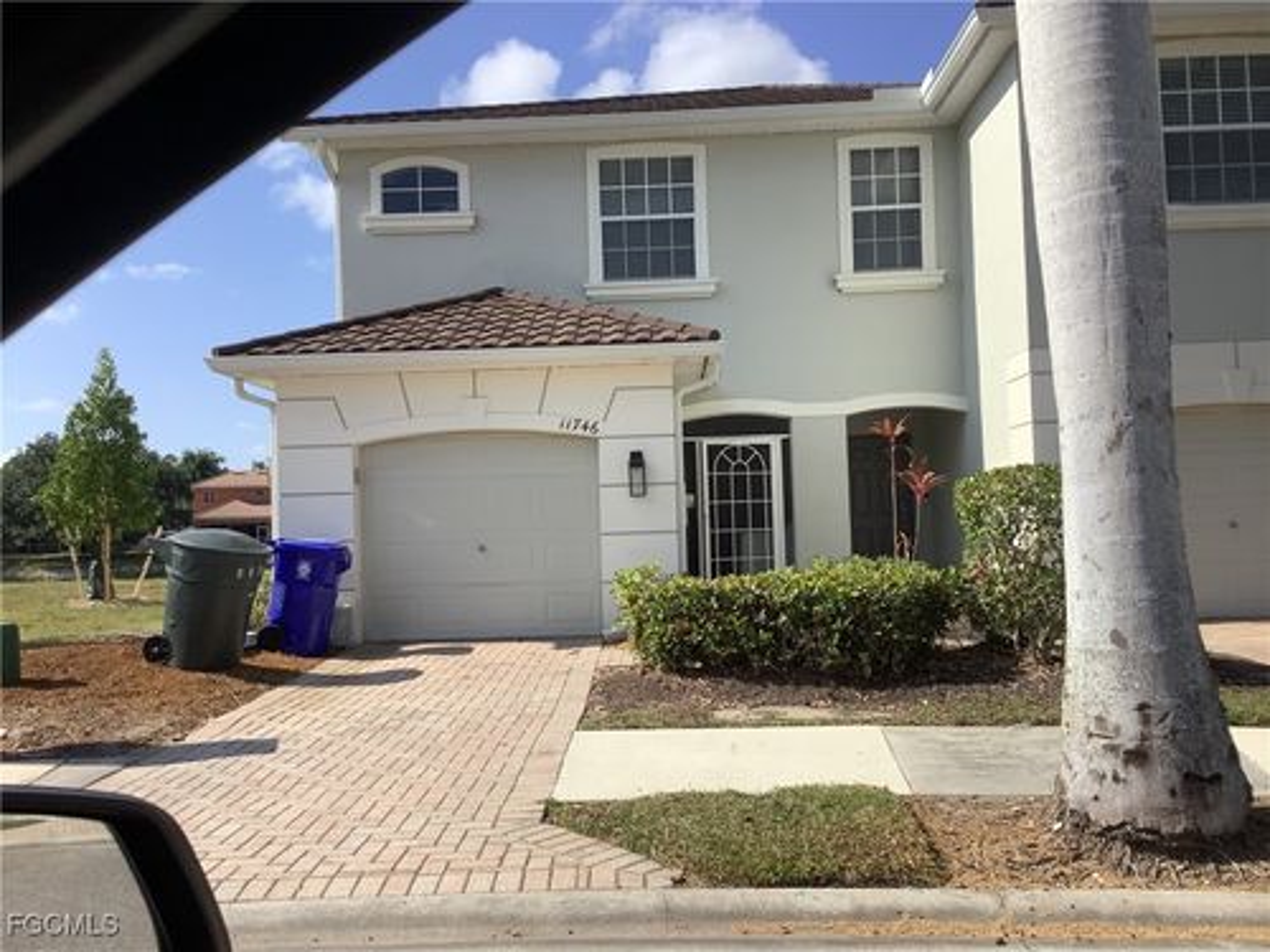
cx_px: 635
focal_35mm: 31
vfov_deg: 45.4
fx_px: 1137
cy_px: 476
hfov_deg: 58.4
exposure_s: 1/1431
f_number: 2.4
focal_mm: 3.3
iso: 25
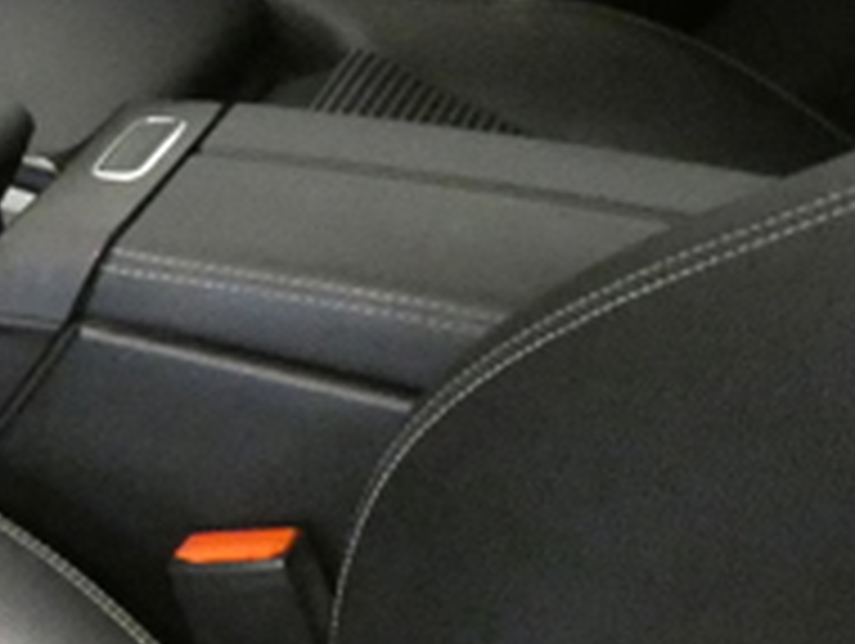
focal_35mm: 84
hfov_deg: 18.6
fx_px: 2077
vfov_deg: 17.4
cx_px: -644
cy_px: 113
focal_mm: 3.6
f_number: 2.8
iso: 1600
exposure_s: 1/25
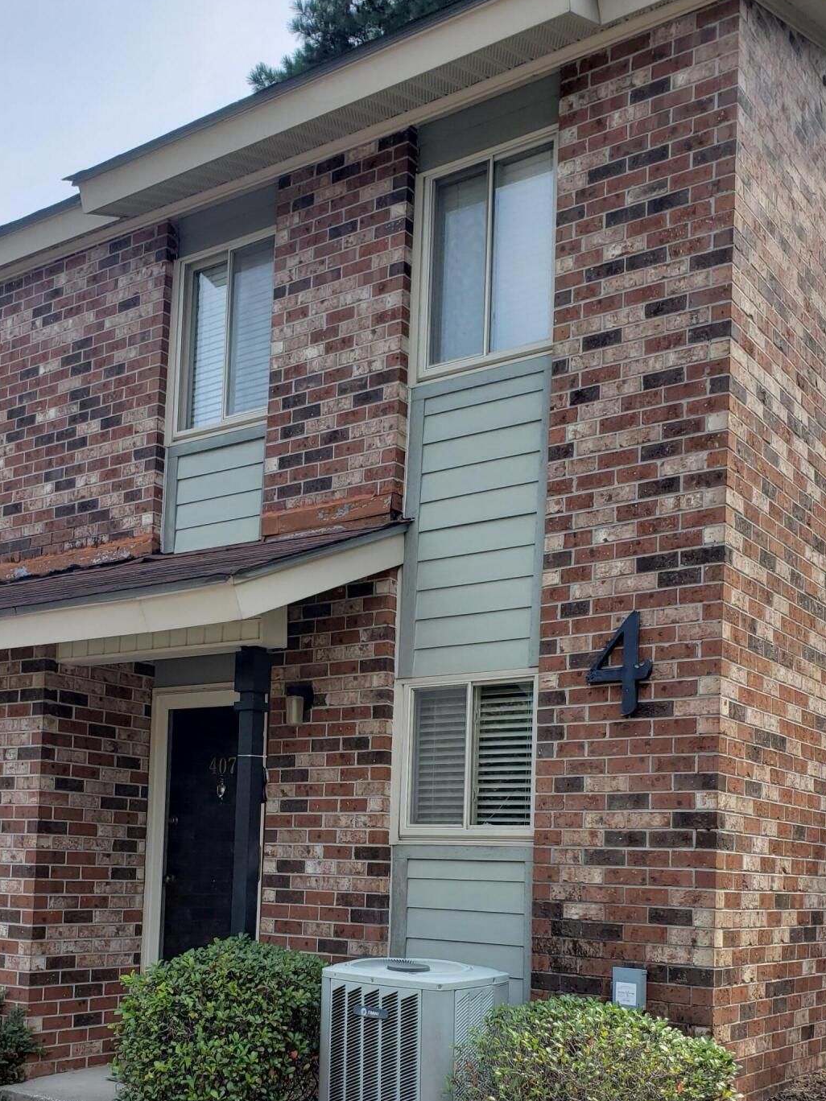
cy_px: 772
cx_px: 382
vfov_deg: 47.8
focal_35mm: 38
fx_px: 1209
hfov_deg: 37.7
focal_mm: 4.3
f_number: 2.4
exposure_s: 1/503
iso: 50
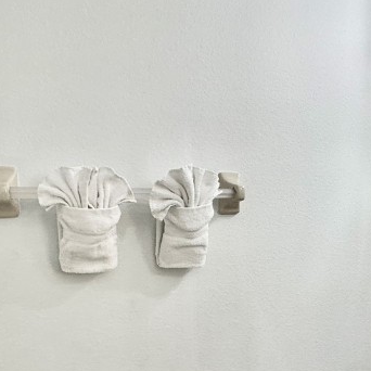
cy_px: 238
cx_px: 221
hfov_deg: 44.7
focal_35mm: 37
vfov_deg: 44.5
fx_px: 449
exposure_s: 1/120
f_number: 2.2
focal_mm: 2.22
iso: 64
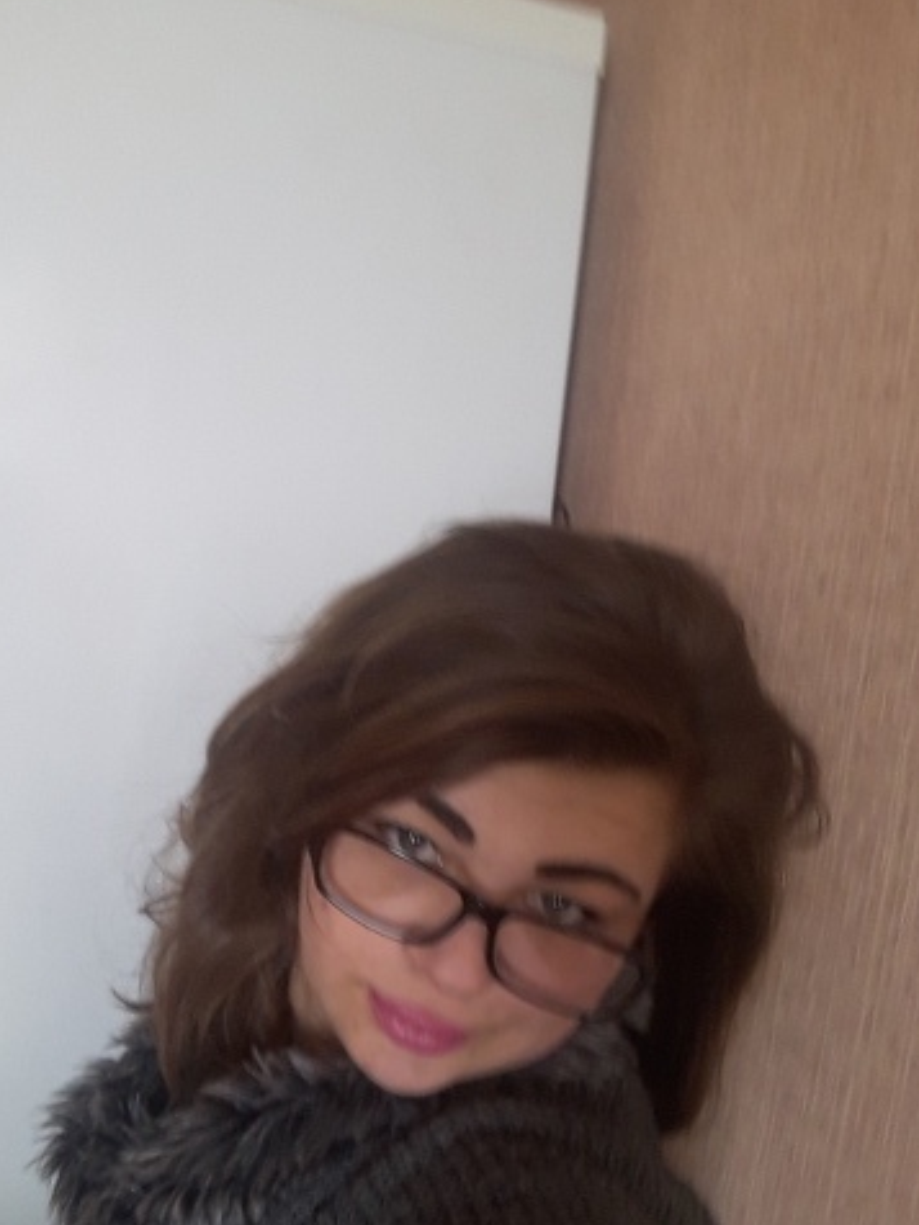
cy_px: 638
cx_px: 342
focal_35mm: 29
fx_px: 1027
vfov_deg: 61.6
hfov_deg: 47.8
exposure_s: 1/17
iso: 100
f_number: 1.9
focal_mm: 2
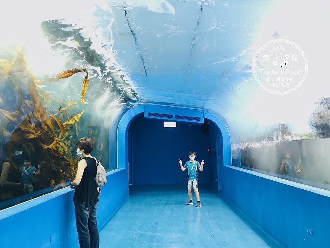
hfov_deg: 63.4
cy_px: 124
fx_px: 267
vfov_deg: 49.7
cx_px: 165
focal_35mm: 28
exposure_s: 1/20
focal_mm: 3.99
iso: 40
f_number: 1.8
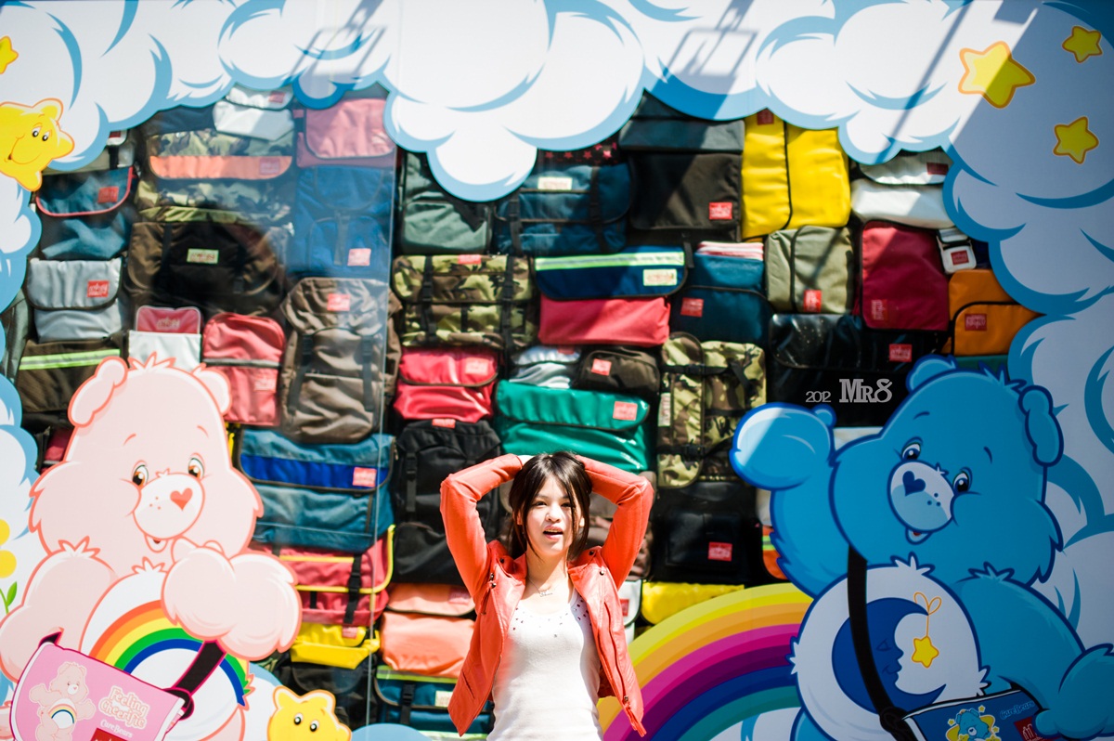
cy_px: 370
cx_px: 557
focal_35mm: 50
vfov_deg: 26.9
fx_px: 1546
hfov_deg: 39.6
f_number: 1.6
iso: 200
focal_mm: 50
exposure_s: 1/3200
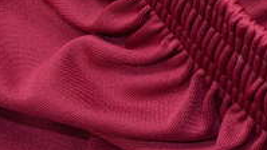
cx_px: 678
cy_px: -83
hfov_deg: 8.2
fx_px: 1692
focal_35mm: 239
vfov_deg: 5.0
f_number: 5.6
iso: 400
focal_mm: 28
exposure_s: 1/200
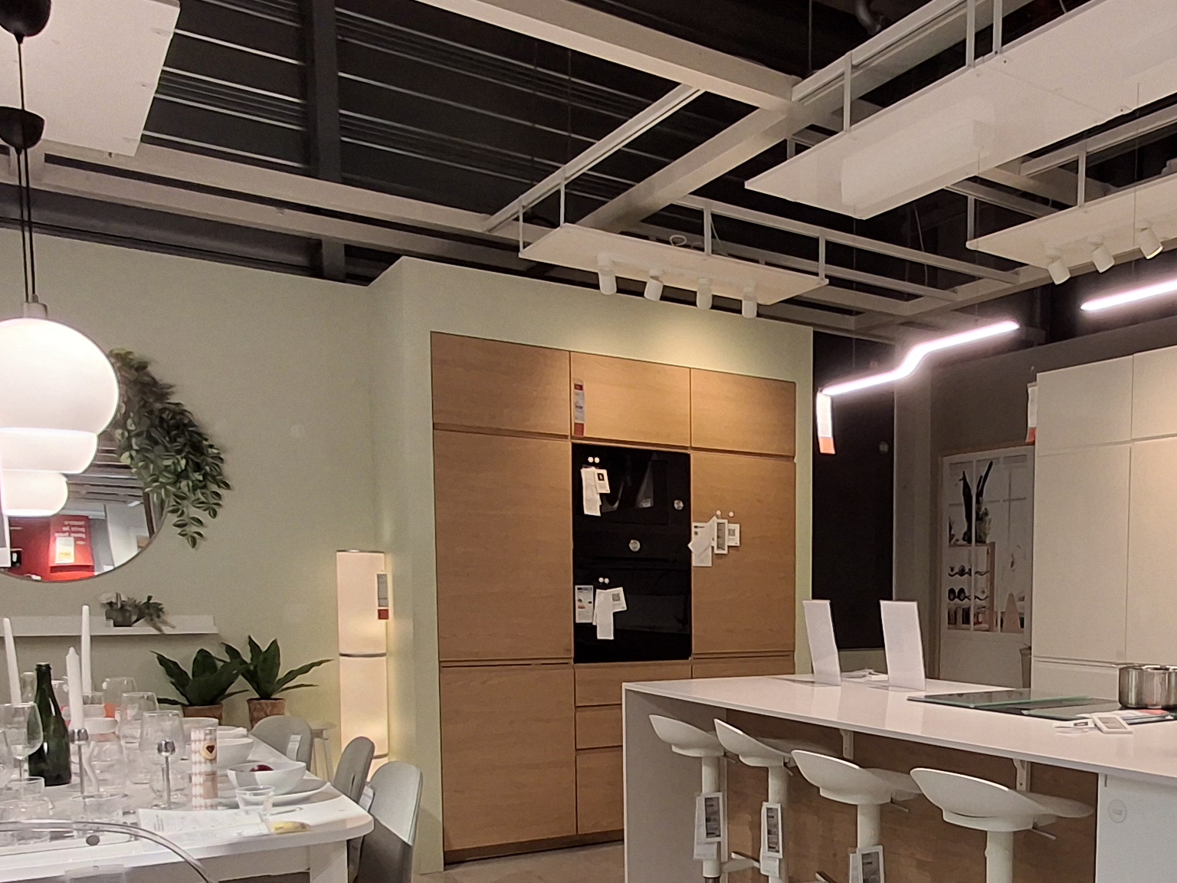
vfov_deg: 40.3
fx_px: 1156
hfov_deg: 51.6
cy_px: 693
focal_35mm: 34
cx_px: 884
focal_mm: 1.64
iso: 125
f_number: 2.2
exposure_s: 1/50
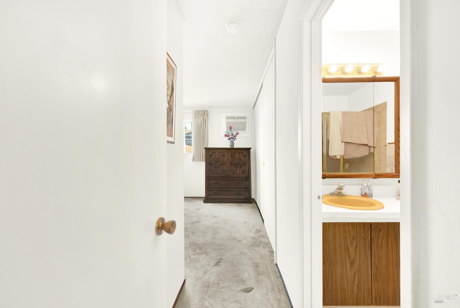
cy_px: 154
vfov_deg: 81.3
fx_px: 179
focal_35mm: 14
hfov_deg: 104.2
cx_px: 230
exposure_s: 1/5
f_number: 14
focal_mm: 14
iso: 100
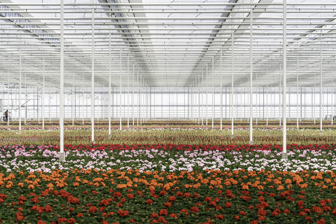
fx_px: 840
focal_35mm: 90
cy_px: 112
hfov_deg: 22.6
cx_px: 168
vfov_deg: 15.2
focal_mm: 90
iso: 125
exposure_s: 1/320
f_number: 9
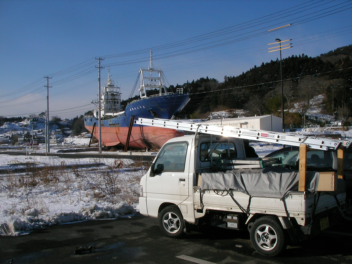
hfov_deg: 49.0
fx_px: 386
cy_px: 132
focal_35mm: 38
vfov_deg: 37.7
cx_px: 176
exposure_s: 1/770
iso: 71
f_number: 5.6
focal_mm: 6.3
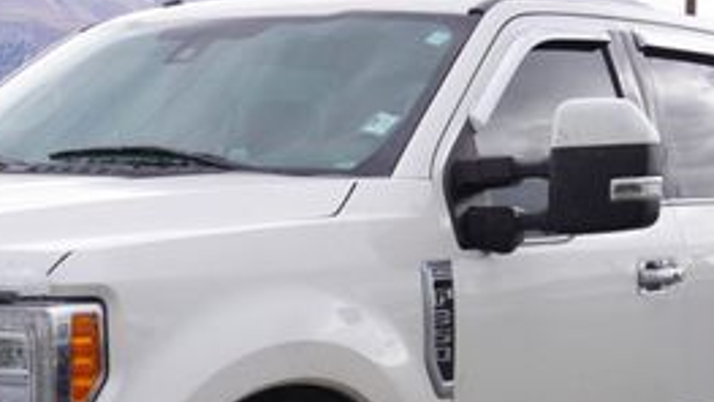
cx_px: 220
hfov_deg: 19.9
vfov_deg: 11.1
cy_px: 494
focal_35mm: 107
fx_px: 2026
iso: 100
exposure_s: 1/100
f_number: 7.1
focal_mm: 28
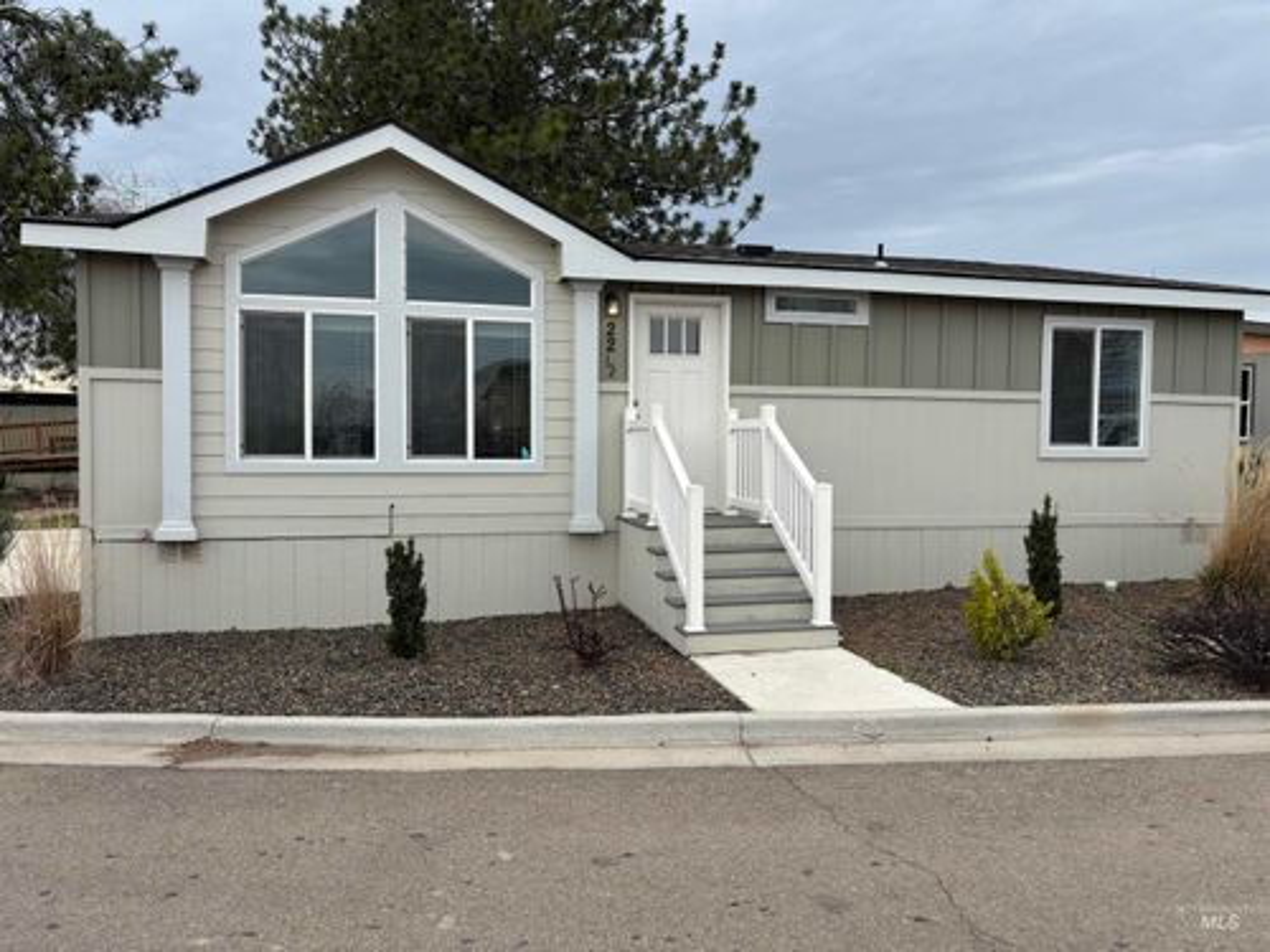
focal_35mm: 26
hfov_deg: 67.3
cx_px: 635
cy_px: 476
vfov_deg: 53.1
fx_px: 954
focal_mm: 5.96
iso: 50
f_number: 1.6
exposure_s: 1/1642
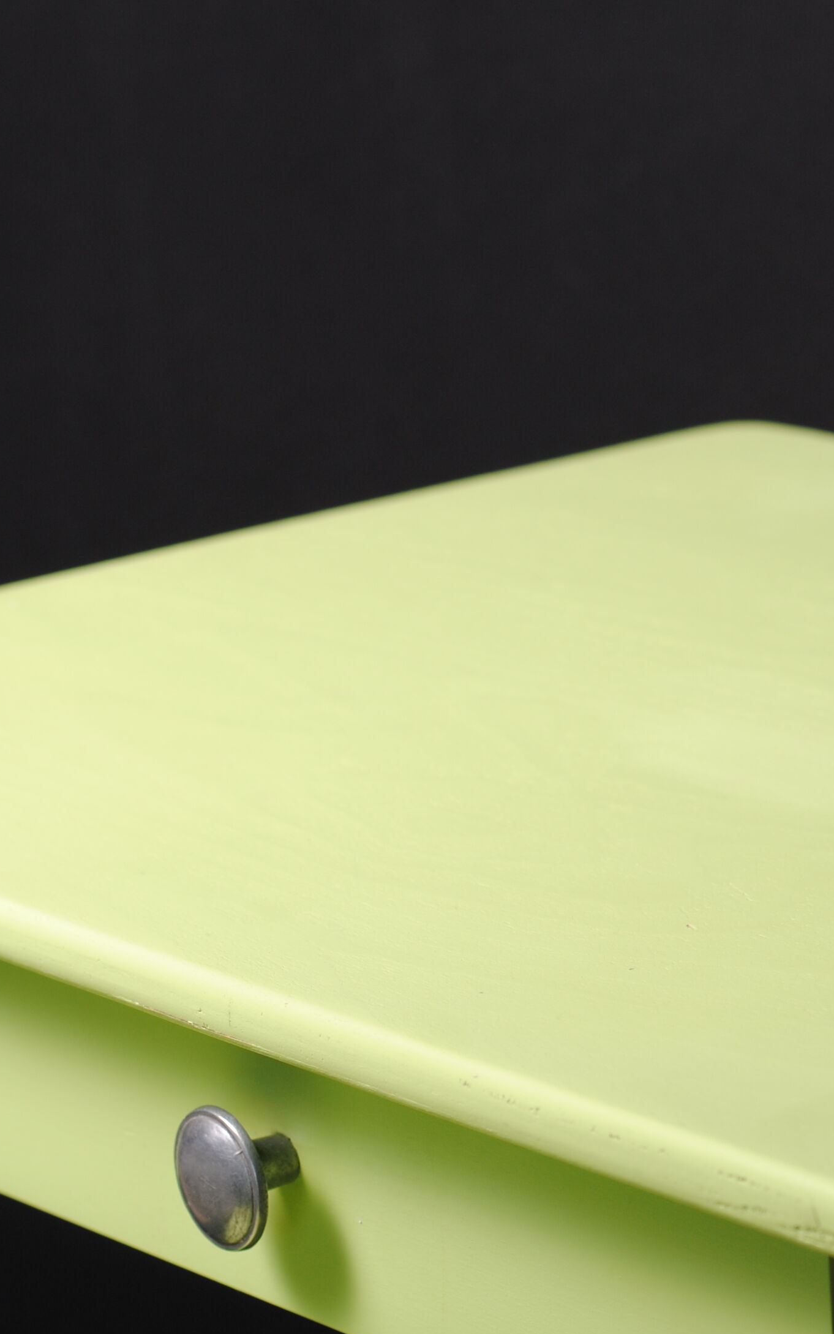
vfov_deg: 15.4
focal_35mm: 136
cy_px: 764
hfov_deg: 9.6
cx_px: 696
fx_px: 4946
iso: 100
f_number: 5
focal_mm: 50
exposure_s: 1/200
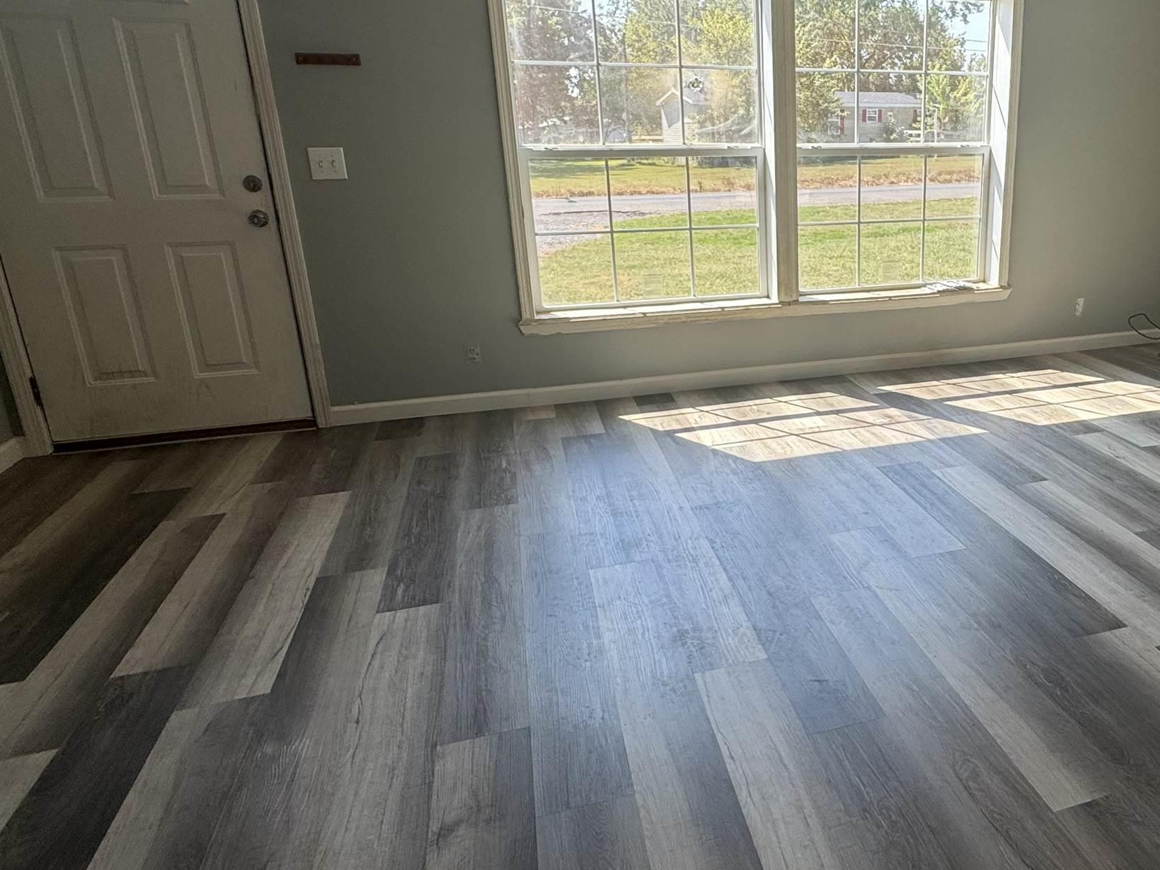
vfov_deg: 53.0
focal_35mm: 26
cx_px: 834
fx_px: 871
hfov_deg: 64.3
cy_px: 393
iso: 40
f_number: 2.2
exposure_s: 1/251
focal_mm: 2.22
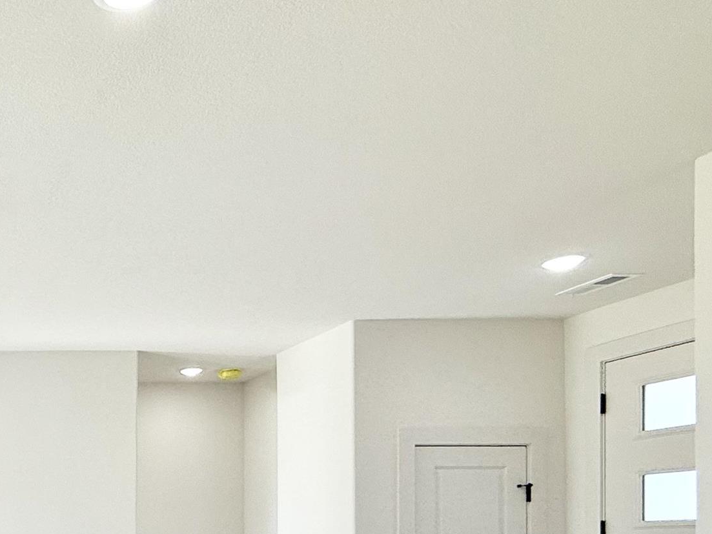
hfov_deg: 36.6
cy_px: 537
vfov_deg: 33.6
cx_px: -147
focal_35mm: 39
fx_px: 802
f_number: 2.2
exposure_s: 1/240
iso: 50
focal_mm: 2.22
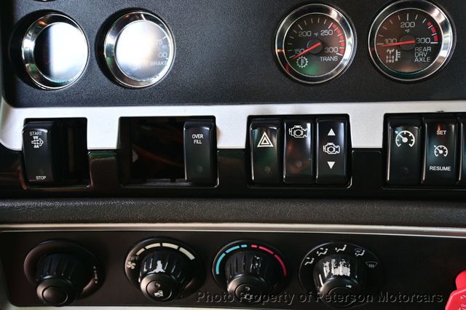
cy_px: 155
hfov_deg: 48.7
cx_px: 233
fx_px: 514
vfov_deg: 33.6
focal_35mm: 40
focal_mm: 26.5
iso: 560
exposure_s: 1/40
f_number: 4.5
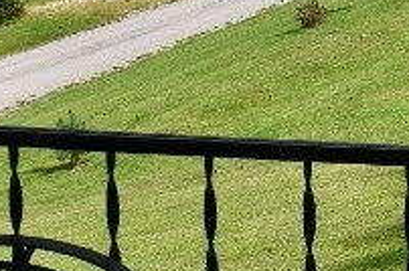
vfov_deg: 10.9
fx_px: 1350
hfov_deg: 15.1
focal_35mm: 119
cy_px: -167
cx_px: 715
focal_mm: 20
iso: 200
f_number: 10
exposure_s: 1/400
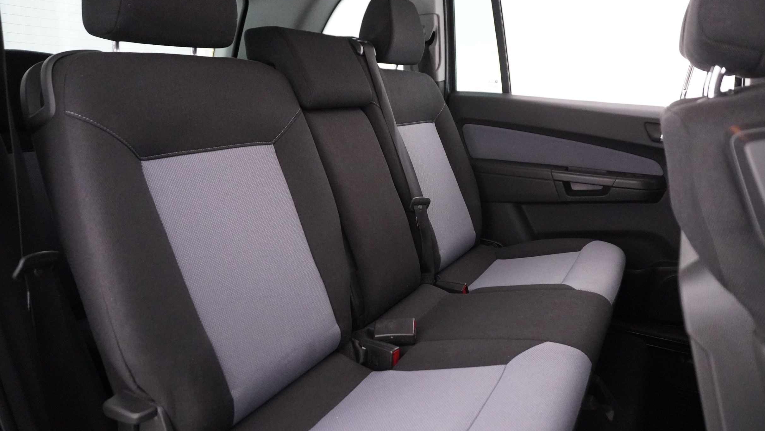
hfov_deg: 71.9
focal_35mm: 26
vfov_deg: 44.4
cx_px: 395
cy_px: 209
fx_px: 527
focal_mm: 16
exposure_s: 1/100
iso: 6400
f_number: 3.5
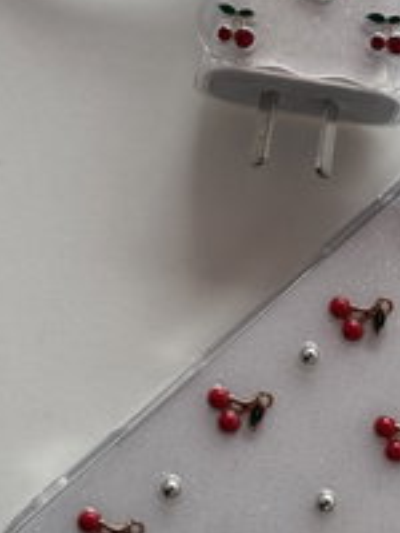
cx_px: 256
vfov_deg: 15.4
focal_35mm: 128
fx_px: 1972
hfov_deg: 11.6
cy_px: 201
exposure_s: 1/693
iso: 64
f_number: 1.78
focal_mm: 6.76
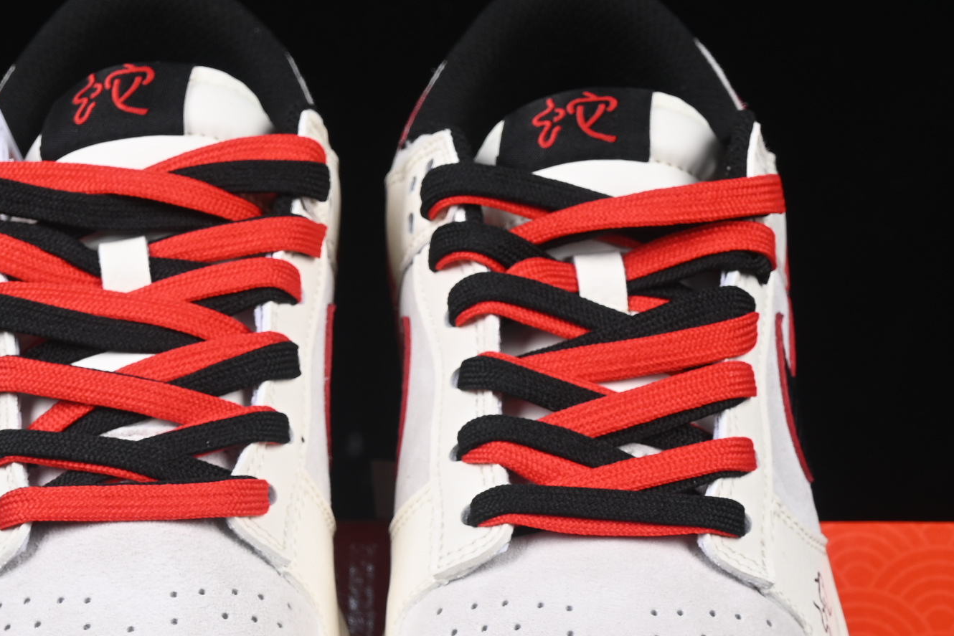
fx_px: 4161
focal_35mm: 157
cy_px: 556
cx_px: 328
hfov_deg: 13.1
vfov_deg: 8.7
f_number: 8
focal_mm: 50
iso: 160
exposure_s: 1/60
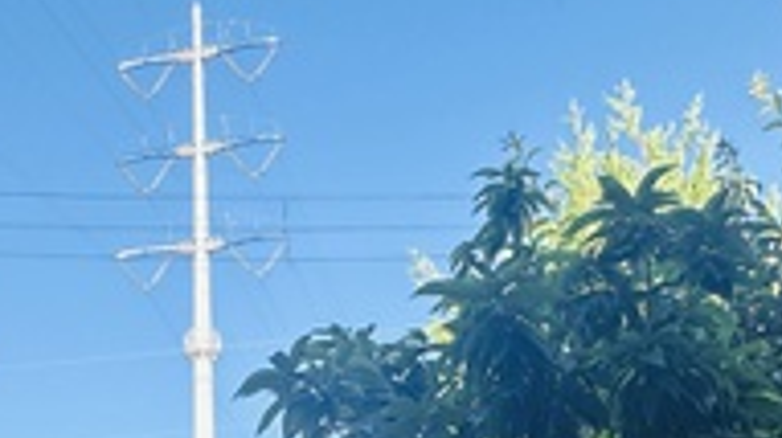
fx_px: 1160
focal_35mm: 56
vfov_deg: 17.9
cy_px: 747
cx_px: 397
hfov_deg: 37.3
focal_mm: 2.22
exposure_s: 1/406
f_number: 2.2
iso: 40
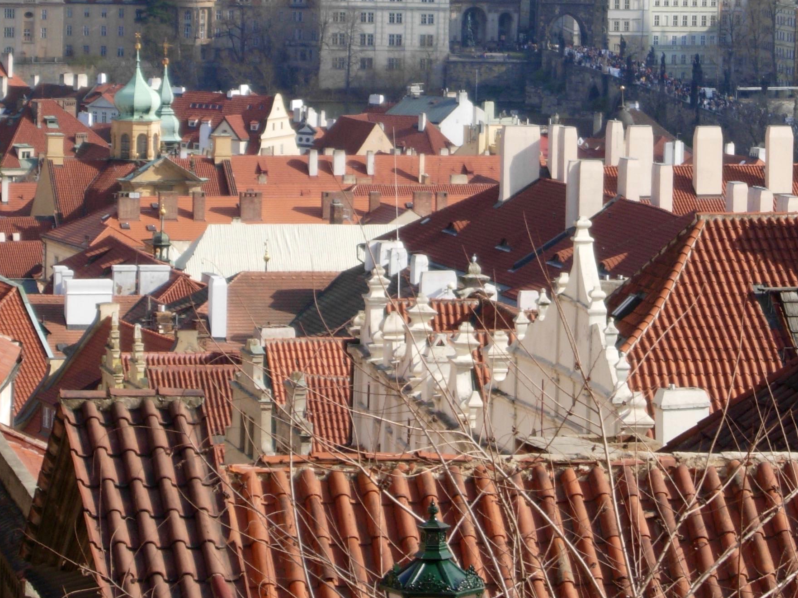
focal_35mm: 233
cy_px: 104
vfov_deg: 6.4
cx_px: 587
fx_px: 5372
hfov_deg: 8.5
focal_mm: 26.3
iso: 50
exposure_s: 1/256
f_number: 5.3
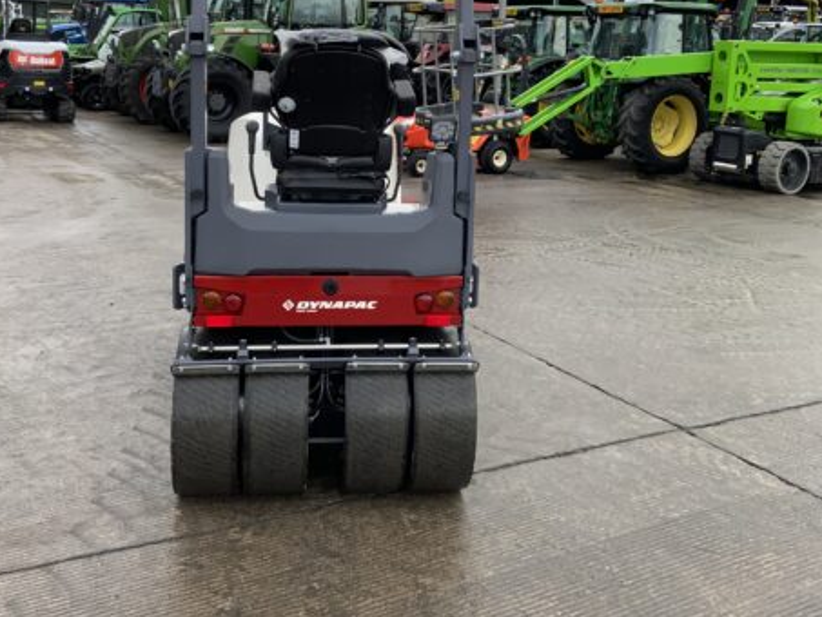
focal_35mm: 41
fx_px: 974
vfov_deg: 34.7
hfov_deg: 45.7
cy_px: 189
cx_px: 387
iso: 16
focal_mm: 3
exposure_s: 1/333
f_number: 1.8
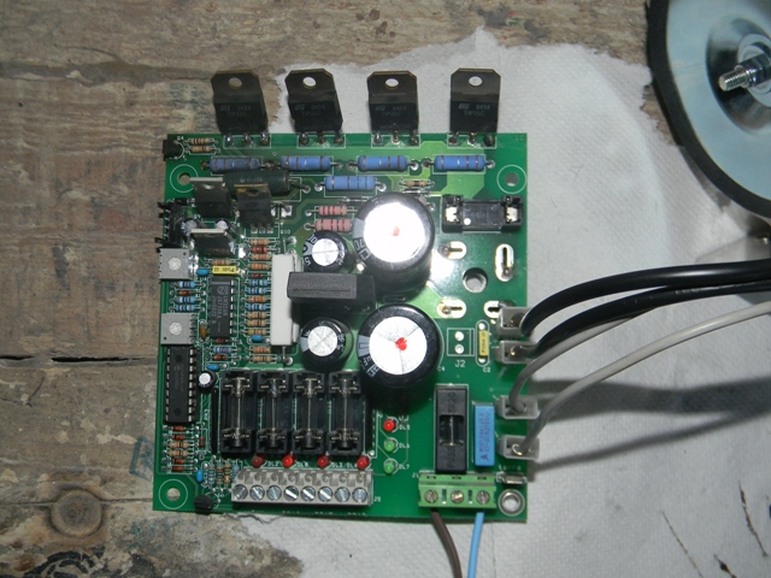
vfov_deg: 39.7
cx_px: 386
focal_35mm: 36
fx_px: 802
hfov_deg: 51.4
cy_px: 289
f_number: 3.7
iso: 200
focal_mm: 6.4
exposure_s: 1/30
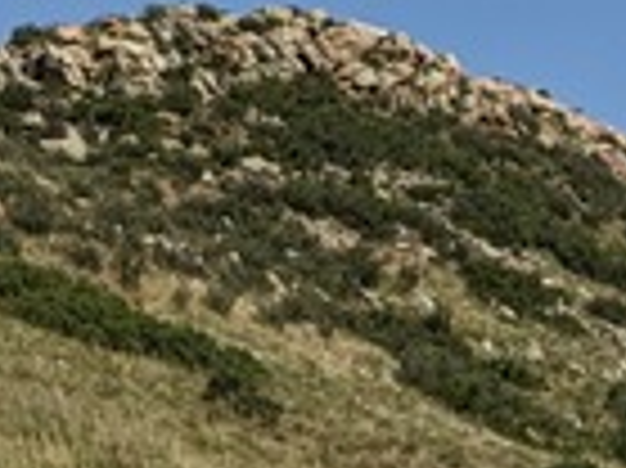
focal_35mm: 184
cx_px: 1416
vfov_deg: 7.2
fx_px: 3325
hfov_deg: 9.7
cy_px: 1404
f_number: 1.89
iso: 49
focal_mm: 5.43
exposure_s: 1/3559
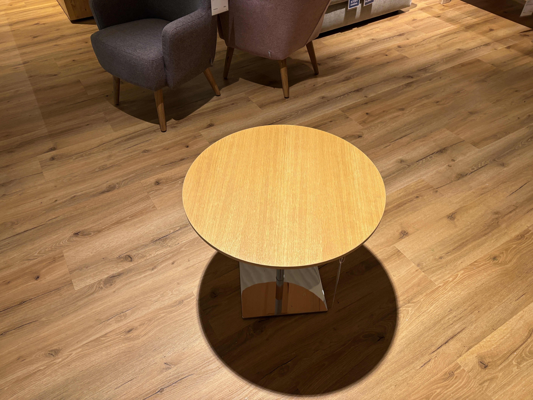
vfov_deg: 53.1
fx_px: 400
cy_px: 200
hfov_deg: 67.3
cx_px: 266
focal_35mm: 26
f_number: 1.6
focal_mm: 5.96
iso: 125
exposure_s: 1/100
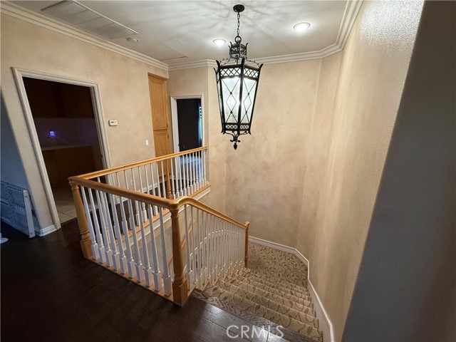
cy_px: 171
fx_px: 184
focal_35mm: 14
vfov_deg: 85.7
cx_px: 228
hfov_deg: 102.1
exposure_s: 1/60
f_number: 2.2
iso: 400
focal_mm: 2.22
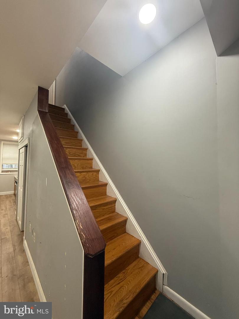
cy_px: 160
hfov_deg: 85.7
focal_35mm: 14
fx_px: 129
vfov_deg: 102.1
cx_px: 120
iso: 250
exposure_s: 1/60
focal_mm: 2.22
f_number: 2.2
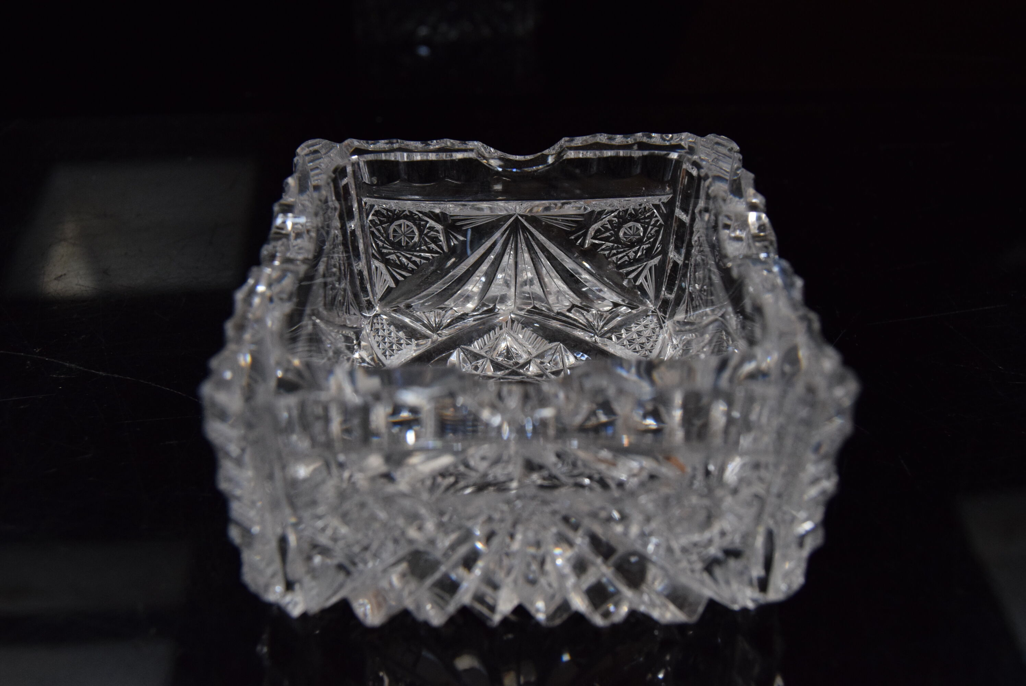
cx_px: 513
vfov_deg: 36.9
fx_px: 1027
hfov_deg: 53.1
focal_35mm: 36
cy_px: 343
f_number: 6.3
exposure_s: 1/160
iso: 1600
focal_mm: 24
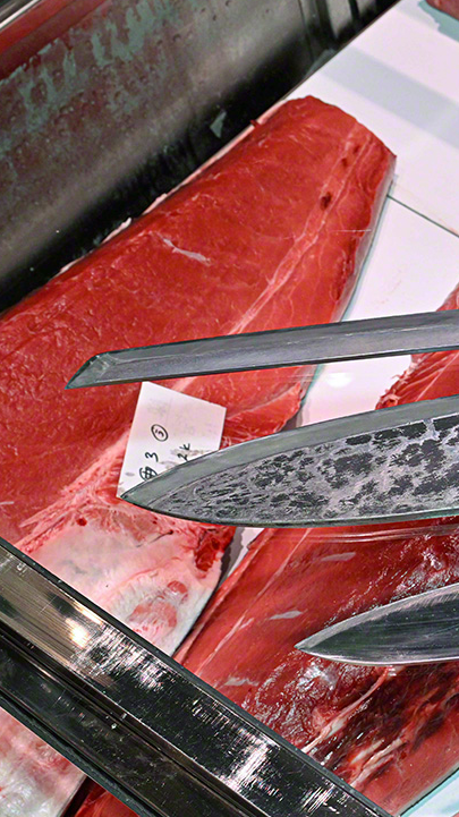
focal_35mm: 80
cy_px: 412
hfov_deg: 14.1
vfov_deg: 26.5
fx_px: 1733
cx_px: 700
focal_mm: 43
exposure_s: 1/80
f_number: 9
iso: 640
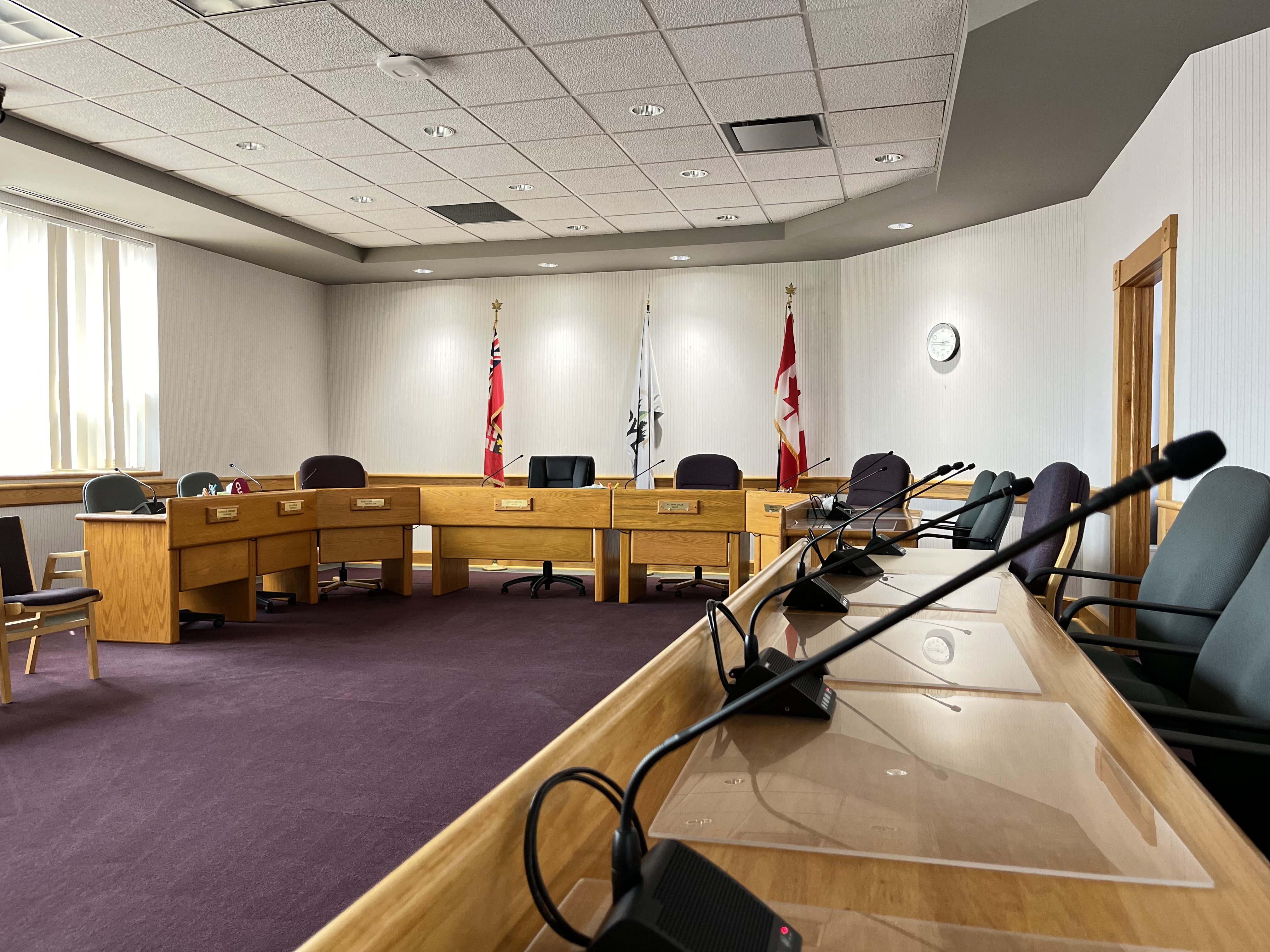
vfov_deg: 53.1
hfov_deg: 67.3
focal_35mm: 26
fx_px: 954
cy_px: 476
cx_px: 635
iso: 200
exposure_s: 1/60
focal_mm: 5.1
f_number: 1.6
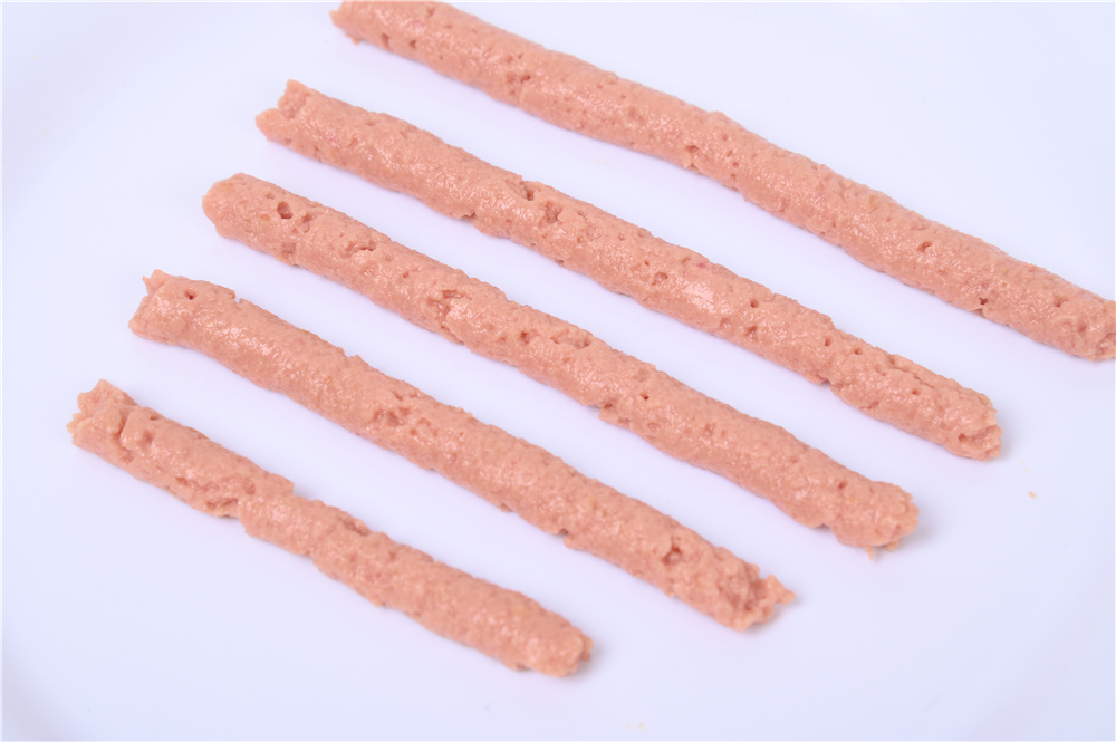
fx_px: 3717
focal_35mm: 120
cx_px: 558
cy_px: 371
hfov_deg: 17.1
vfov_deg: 11.4
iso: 160
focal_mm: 120
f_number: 11
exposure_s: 1/125
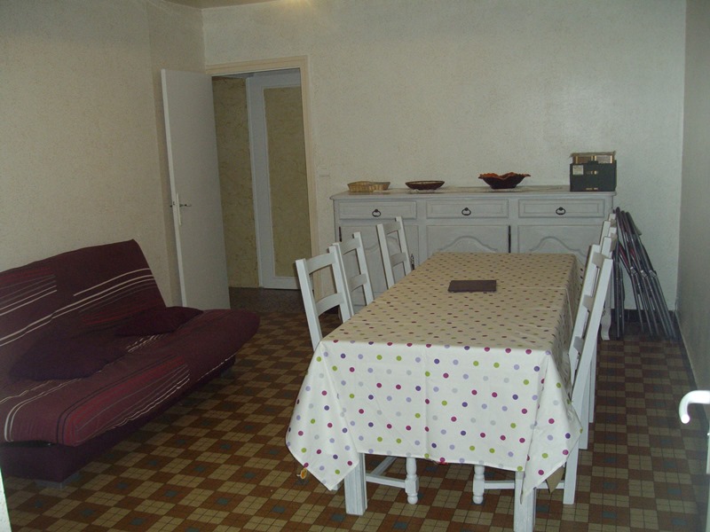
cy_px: 266
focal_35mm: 36
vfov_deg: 39.7
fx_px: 738
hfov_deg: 51.4
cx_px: 355
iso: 160
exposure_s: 1/50
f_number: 2.7
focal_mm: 6
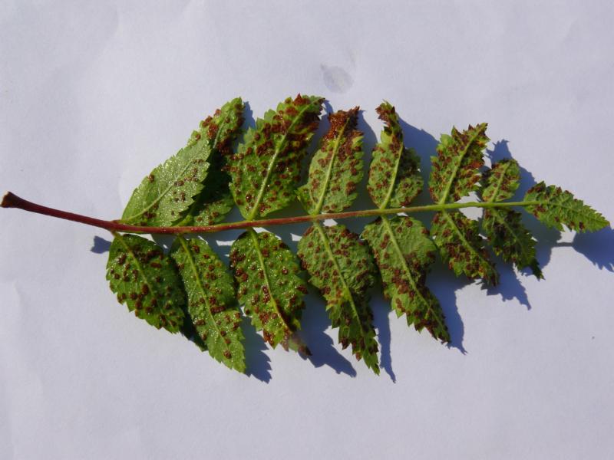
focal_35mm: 35
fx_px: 621
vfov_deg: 40.7
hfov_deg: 52.6
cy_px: 230
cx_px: 307
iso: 100
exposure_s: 1/500
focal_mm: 7.4
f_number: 7.1
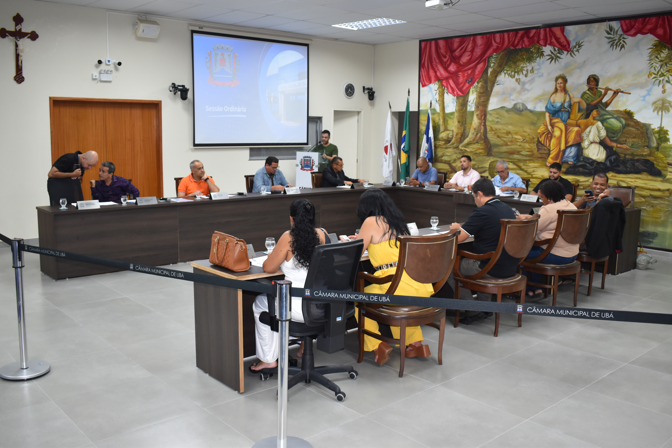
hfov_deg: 57.2
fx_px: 616
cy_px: 224
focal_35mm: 33
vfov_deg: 40.0
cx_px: 336
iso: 800
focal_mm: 22
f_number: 4.5
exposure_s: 1/80
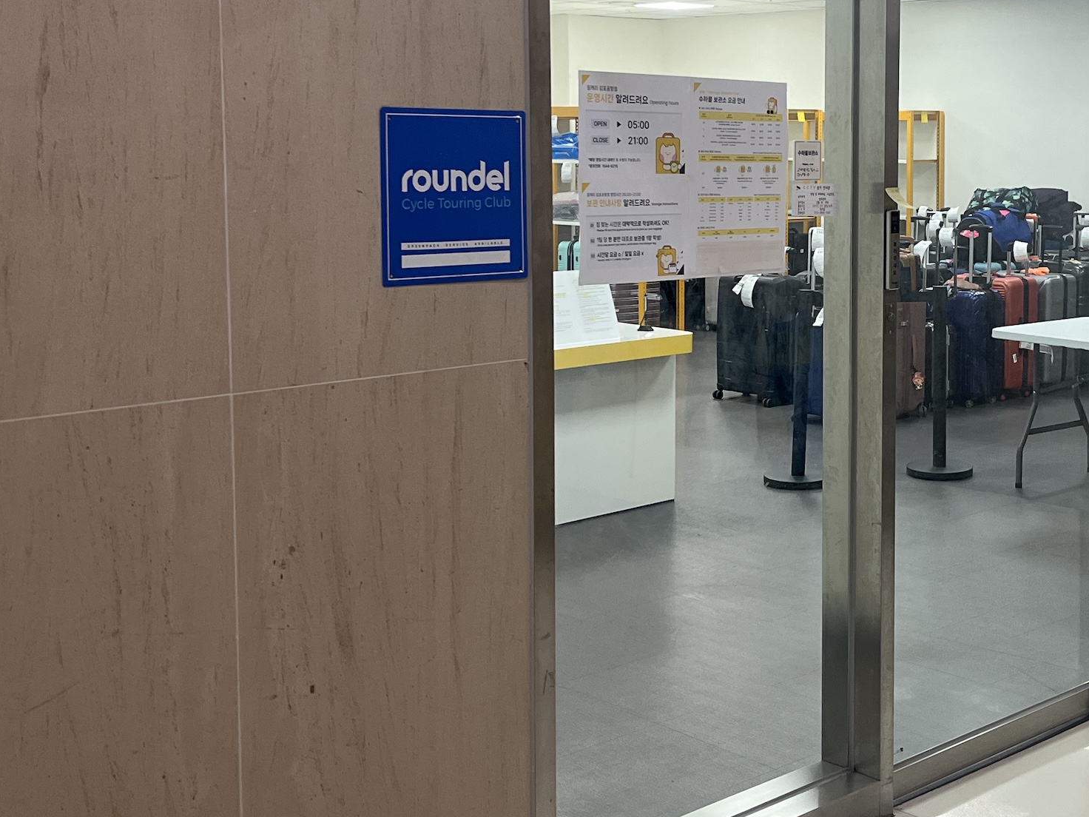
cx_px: 782
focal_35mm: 53
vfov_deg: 27.4
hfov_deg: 35.6
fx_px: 1667
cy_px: 270
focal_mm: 5.1
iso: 125
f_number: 1.6
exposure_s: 1/120
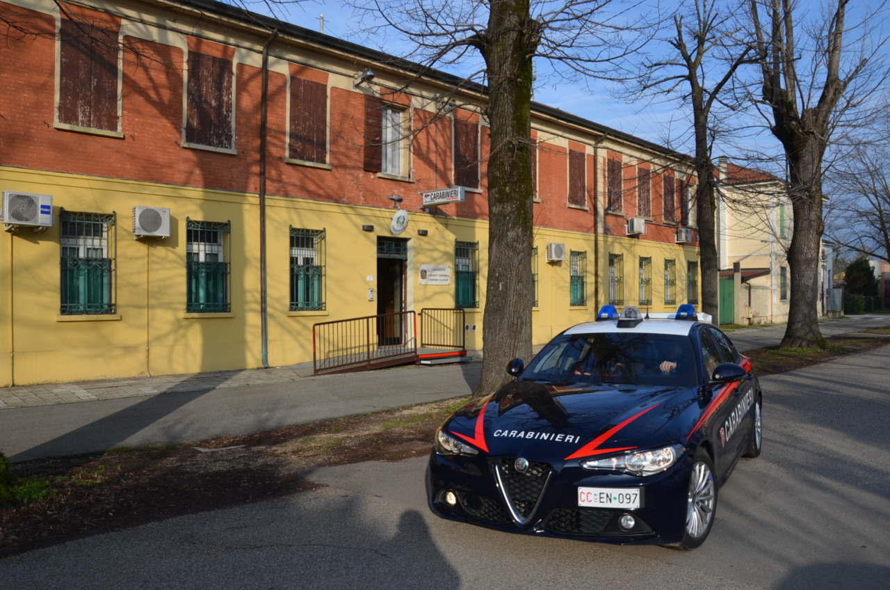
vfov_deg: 47.7
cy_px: 295
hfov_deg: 67.5
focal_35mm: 27
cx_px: 445
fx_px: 666
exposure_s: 1/250
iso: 100
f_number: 8
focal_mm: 18
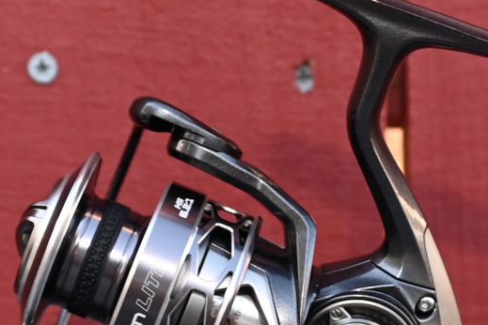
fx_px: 759
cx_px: 255
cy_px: 288
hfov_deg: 35.6
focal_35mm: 56
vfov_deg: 23.6
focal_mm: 24
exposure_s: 1/60
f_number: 4
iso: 100
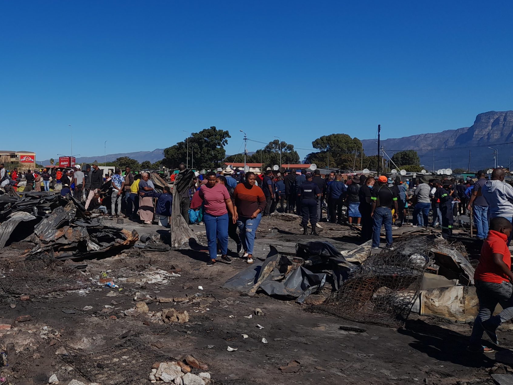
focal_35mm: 38
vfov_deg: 37.7
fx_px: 563
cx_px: 136
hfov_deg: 47.4
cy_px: 175
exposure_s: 1/1621
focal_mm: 4.6
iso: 20
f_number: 2
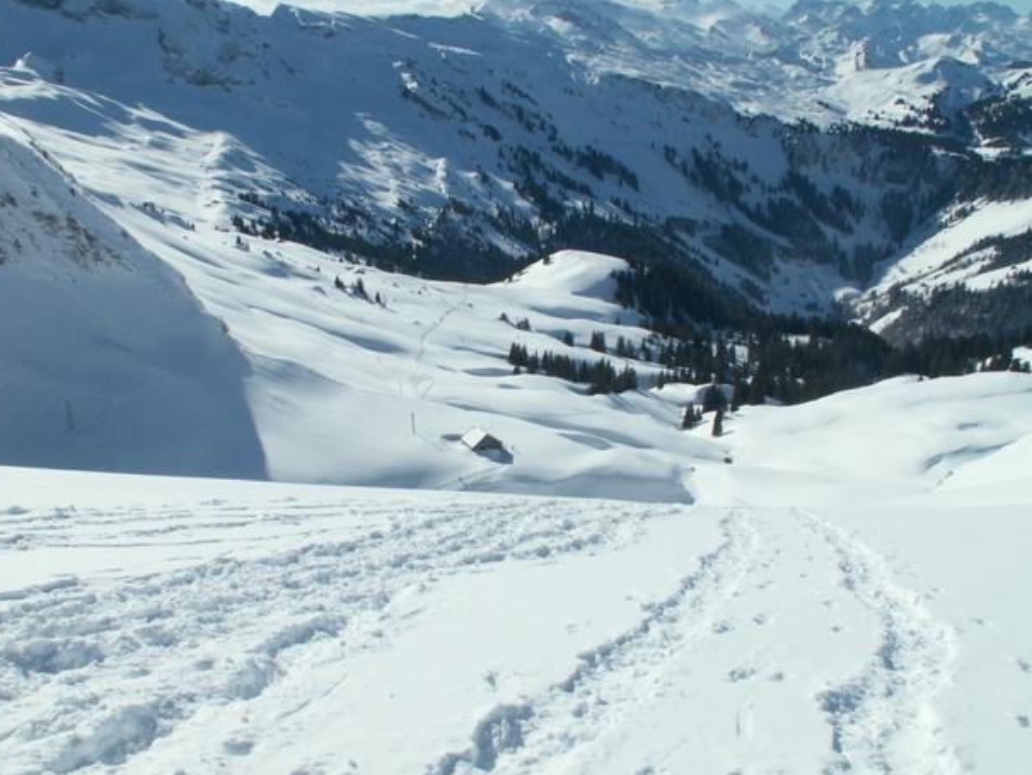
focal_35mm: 37
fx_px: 1103
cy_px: 398
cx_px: 527
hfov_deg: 50.1
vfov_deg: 38.7
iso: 50
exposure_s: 1/400
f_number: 8
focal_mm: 5.86
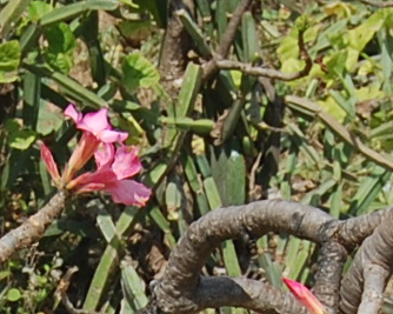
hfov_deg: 5.3
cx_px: 12
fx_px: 4198
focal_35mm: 361
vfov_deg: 4.2
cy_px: 608
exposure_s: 1/400
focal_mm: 38
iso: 200
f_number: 10
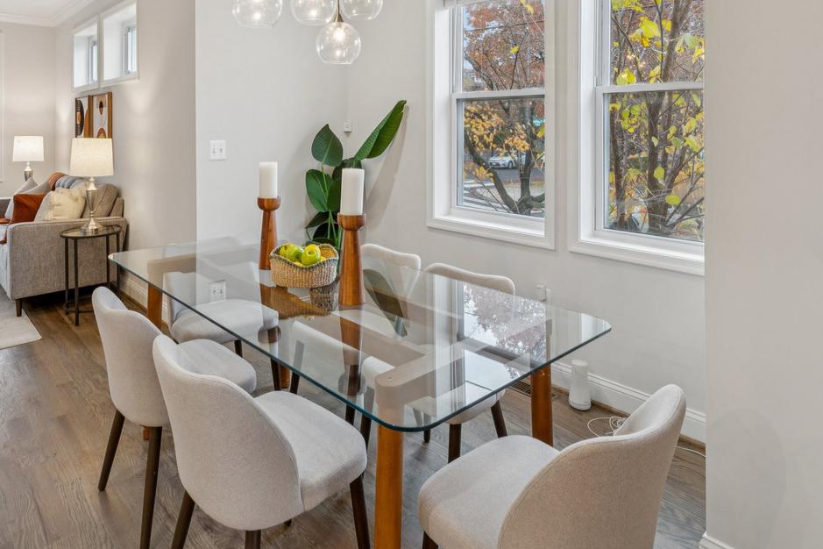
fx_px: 526
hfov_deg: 75.6
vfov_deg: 52.5
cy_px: 133
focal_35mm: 23
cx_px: 351
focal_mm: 10
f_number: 9
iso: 250
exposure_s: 1/5
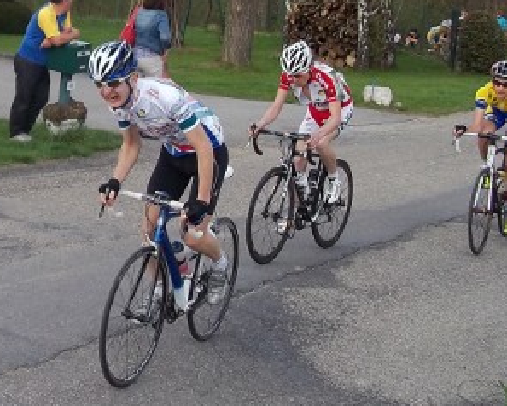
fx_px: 631
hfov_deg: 43.6
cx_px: 207
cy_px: 194
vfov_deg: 35.7
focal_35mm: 42
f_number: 2.9
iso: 80
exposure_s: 1/500
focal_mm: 5.7
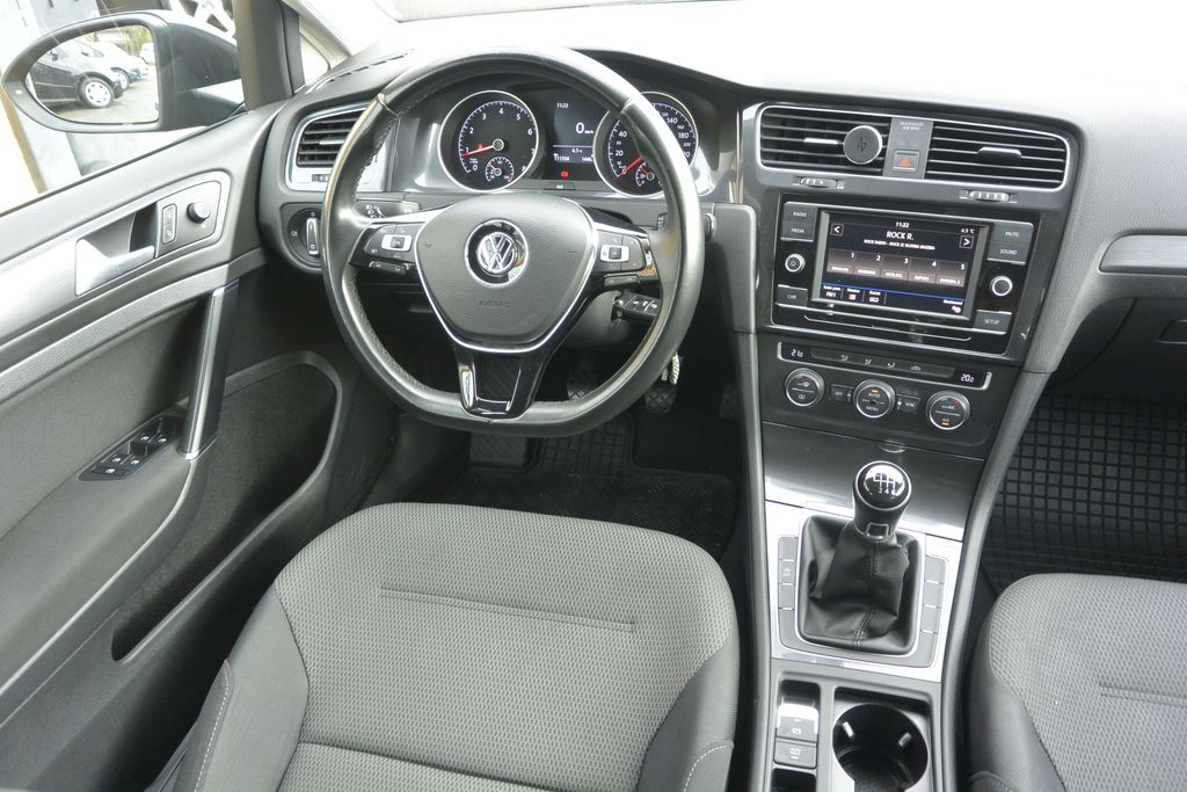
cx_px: 594
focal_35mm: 27
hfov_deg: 67.4
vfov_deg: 47.9
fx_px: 890
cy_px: 396
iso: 400
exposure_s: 1/100
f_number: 3.5
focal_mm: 10
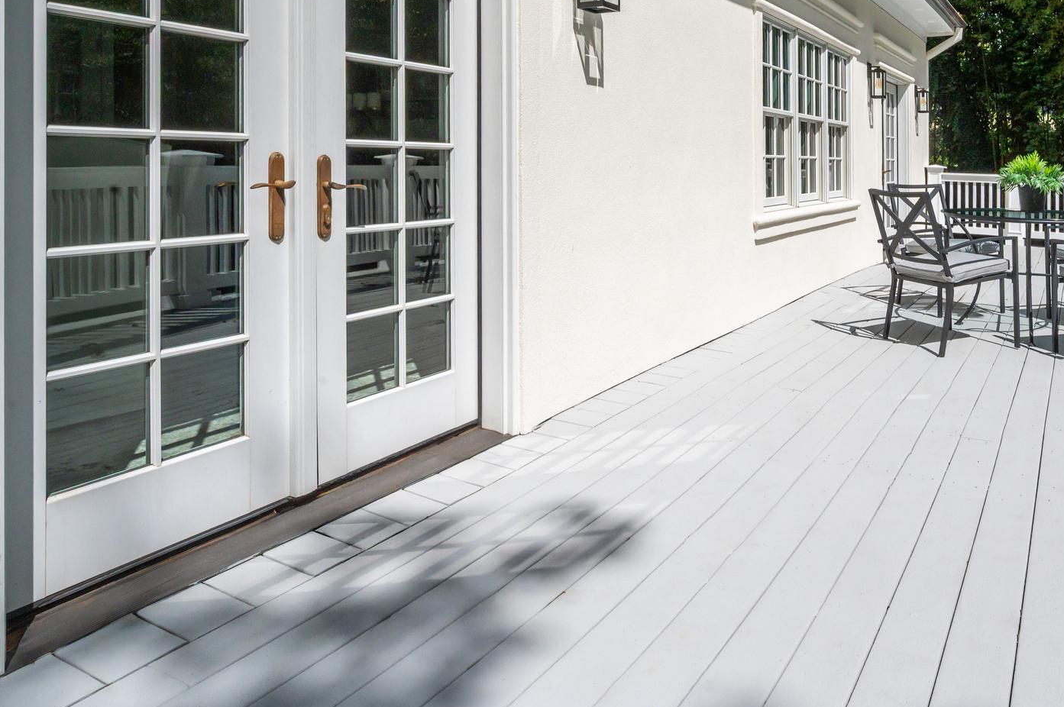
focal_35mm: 25
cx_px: 733
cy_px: 193
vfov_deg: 49.5
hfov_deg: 69.0
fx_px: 738
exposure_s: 1/3200
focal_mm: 17
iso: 800
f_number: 14
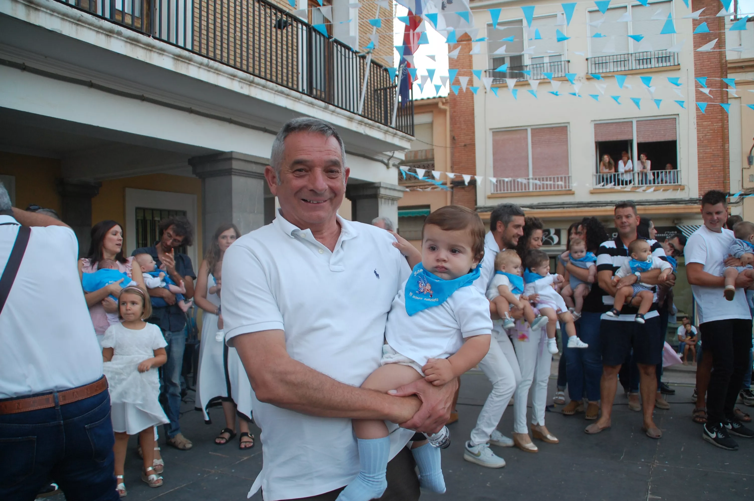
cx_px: 377
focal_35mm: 27
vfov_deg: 47.8
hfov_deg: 67.4
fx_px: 565
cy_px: 250
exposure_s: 1/100
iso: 400
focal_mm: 18
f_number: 5
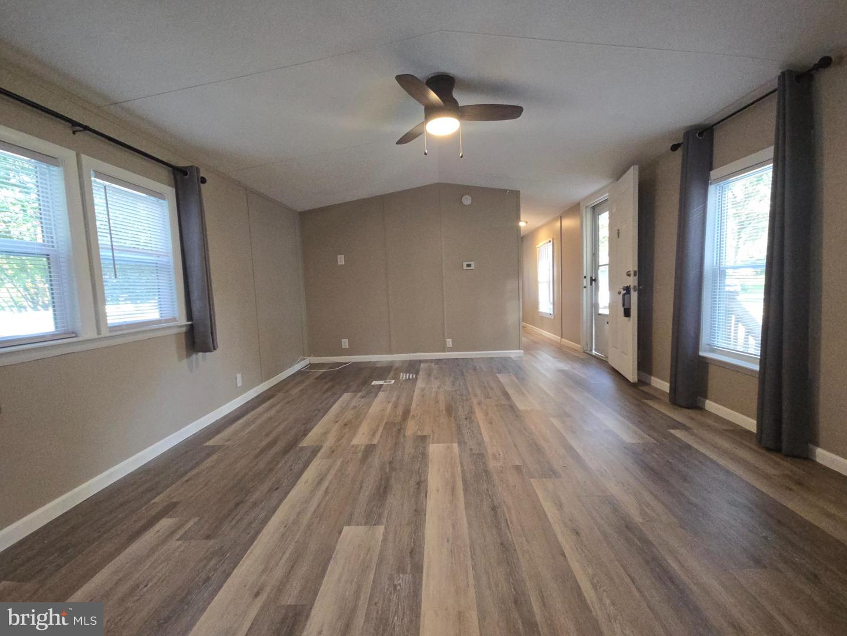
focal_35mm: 13
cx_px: 424
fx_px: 318
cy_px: 318
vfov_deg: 90.0
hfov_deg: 106.2
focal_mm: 2.2
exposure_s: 1/60.2
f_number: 2.2
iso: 200
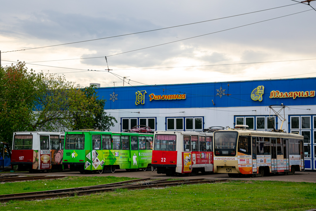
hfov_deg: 27.0
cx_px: 158
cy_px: 106
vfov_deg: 18.2
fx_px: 658
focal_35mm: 75
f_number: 5
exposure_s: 1/500
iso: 200
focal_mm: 50
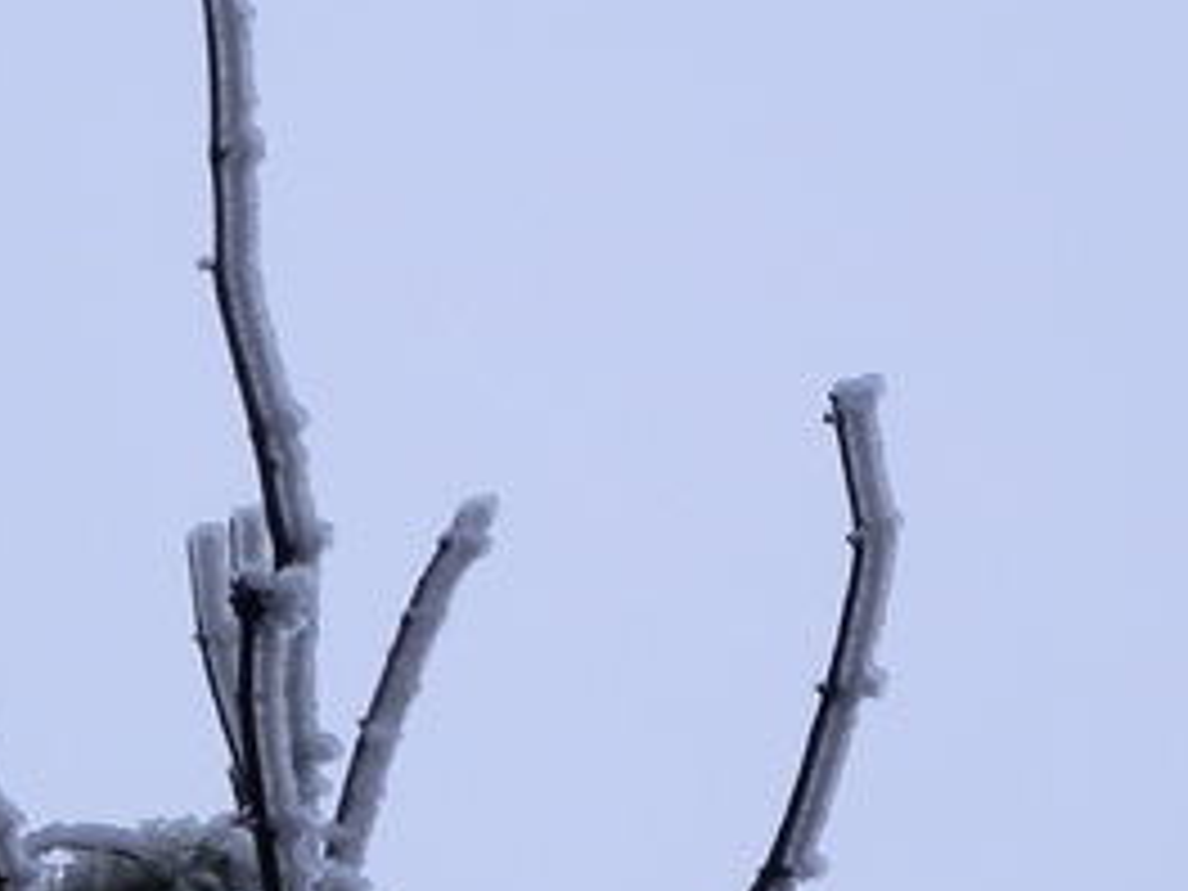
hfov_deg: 4.6
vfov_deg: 3.5
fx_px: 14723
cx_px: 540
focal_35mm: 429
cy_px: 907
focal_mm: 28.8
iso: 160
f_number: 6.3
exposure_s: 1/365
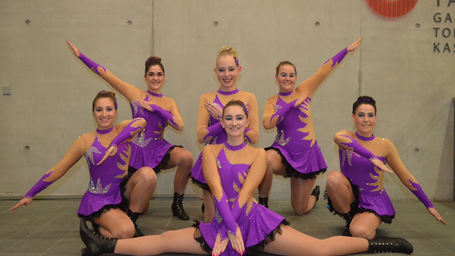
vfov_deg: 29.0
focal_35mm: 41
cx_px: 228
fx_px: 495
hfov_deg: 49.4
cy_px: 118
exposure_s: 1/60
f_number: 4.2
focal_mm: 26
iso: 2000
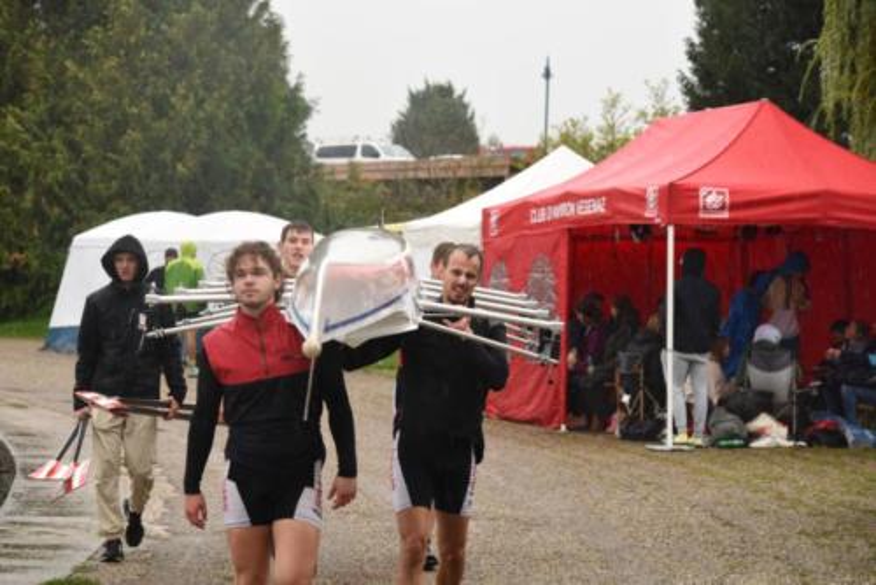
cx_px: 438
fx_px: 2922
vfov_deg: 11.4
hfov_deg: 17.1
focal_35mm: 120
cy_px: 292
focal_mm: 120
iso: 800
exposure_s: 1/250
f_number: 8
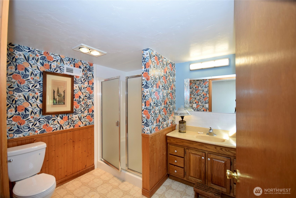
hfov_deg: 100.4
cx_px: 148
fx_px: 123
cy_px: 99
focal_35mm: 15
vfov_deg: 77.4
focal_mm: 10
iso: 400
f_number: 5
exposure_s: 1/100
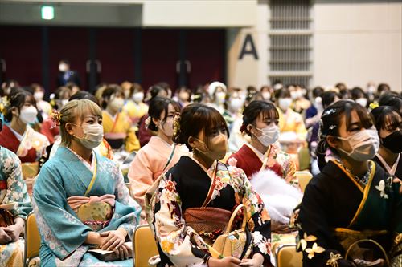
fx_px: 2763
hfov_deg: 8.3
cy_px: 134
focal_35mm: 248
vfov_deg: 5.5
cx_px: 201
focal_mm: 165
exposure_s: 1/100
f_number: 6.3
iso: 6400
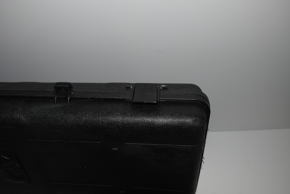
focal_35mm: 33
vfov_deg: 40.0
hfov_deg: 57.2
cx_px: 145
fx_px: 266
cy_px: 97
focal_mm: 22
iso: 100
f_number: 8
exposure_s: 1/60
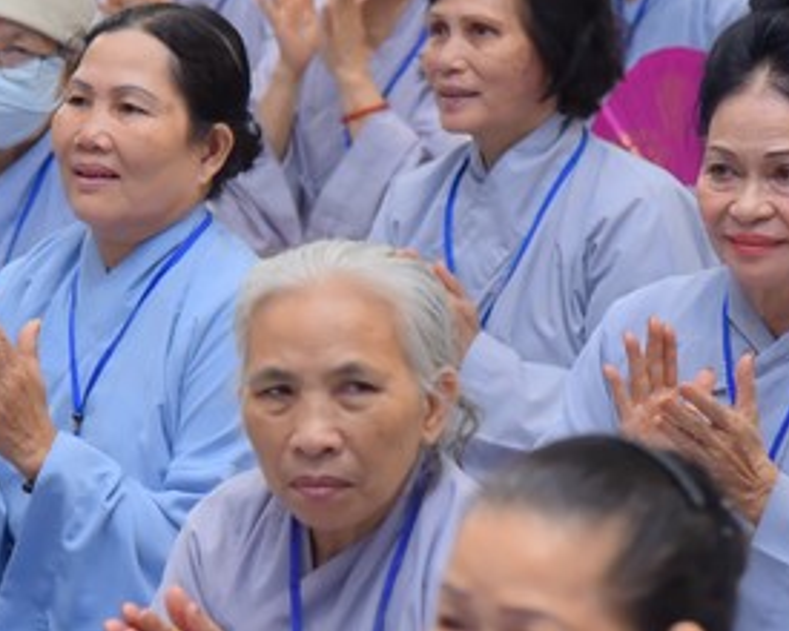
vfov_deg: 7.0
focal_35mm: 222
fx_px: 5184
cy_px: 199
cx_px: 112
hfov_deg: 8.7
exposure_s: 1/160
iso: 1250
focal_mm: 100
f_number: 5
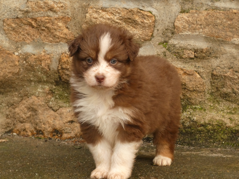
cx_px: 120
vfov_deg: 6.1
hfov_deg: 8.1
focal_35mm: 243
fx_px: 1678
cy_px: 90
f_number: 5.5
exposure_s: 1/50
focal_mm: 43.5
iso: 400
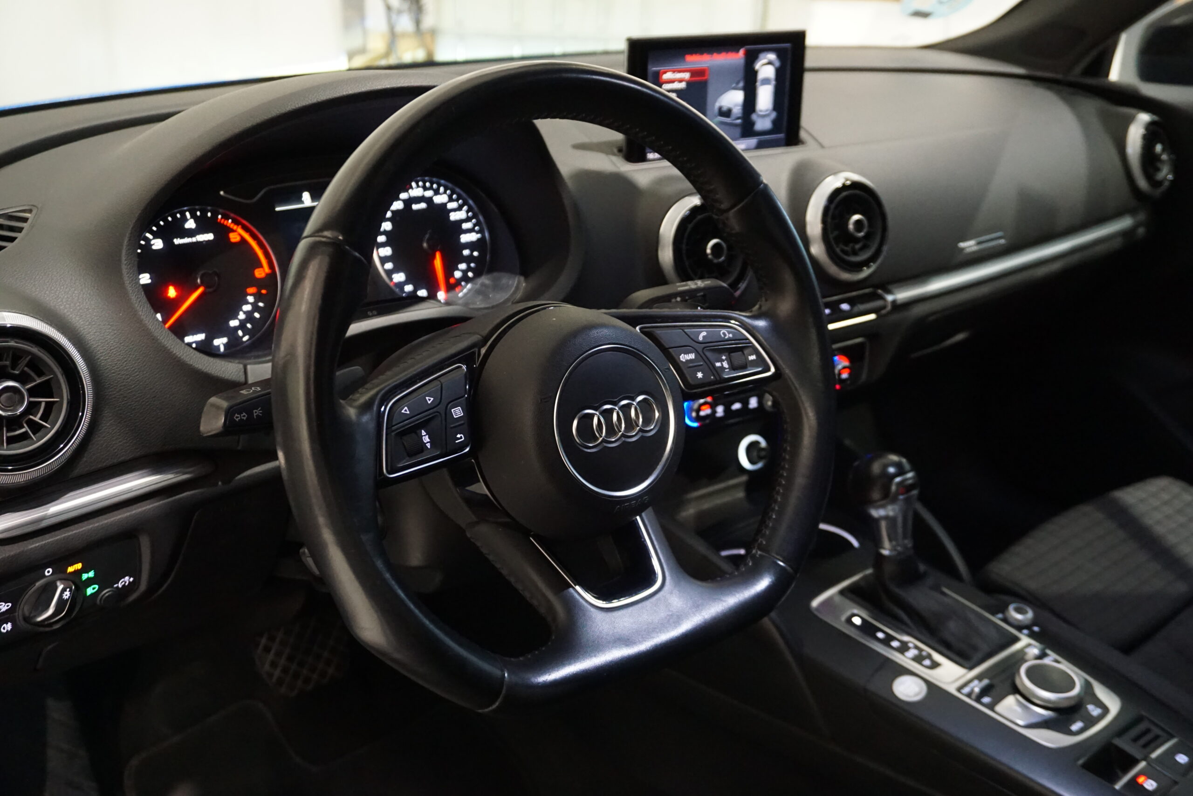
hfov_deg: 55.1
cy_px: 398
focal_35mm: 34
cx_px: 596
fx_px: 1143
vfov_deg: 38.4
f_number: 4.5
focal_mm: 23
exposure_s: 1/25
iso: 3200
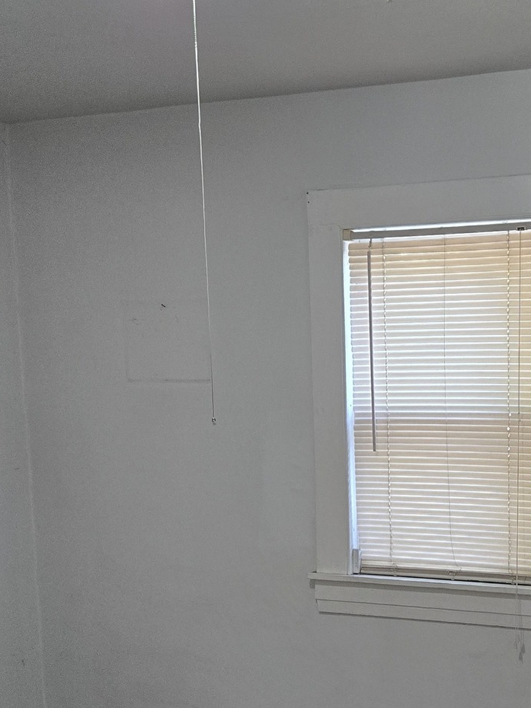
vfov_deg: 33.1
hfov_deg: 25.2
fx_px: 1166
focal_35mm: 57
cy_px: 537
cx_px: 430
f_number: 1.8
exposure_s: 1/120
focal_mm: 5.4
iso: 250
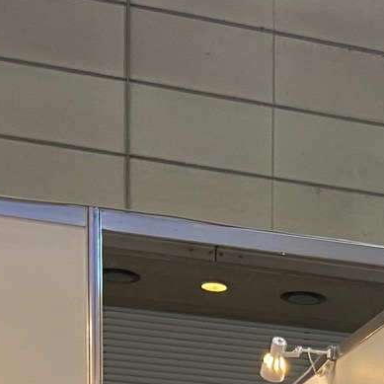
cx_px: 588
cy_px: 743
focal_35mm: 119
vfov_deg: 12.9
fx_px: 1494
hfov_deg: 13.7
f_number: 1.8
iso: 80
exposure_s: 1/50
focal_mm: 4.25
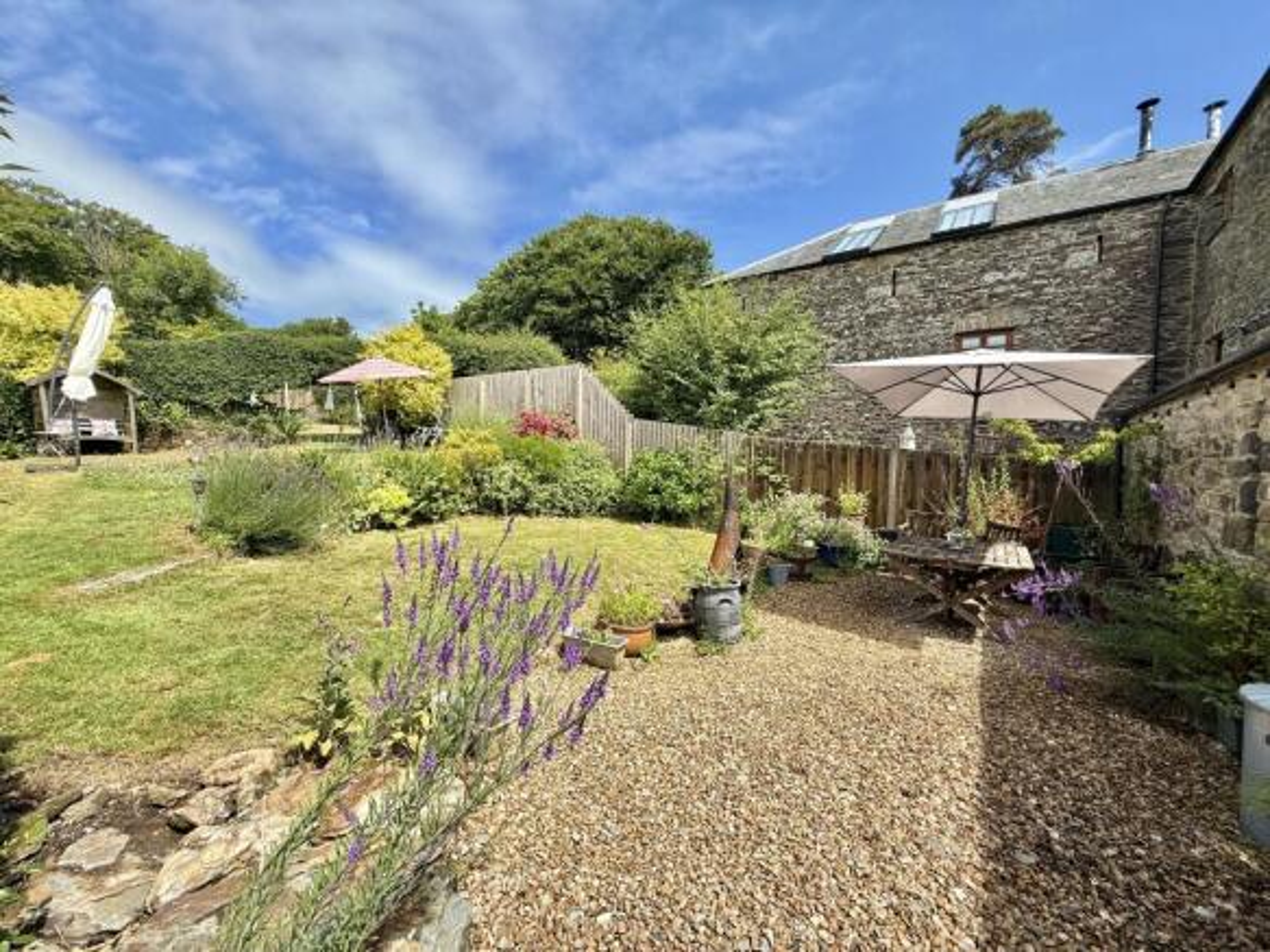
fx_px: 514
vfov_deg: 85.7
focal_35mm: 14
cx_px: 635
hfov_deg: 102.1
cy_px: 476
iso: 50
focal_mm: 2.22
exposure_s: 1/1189
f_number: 2.2
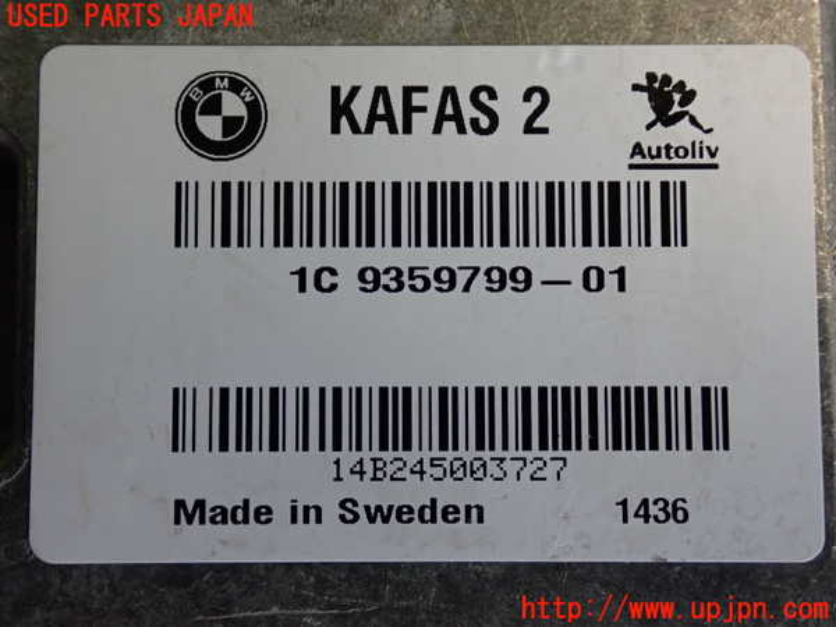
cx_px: 418
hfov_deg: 38.2
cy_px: 314
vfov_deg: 29.1
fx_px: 1208
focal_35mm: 50
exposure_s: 1/125
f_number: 3.2
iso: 500
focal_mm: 9.01
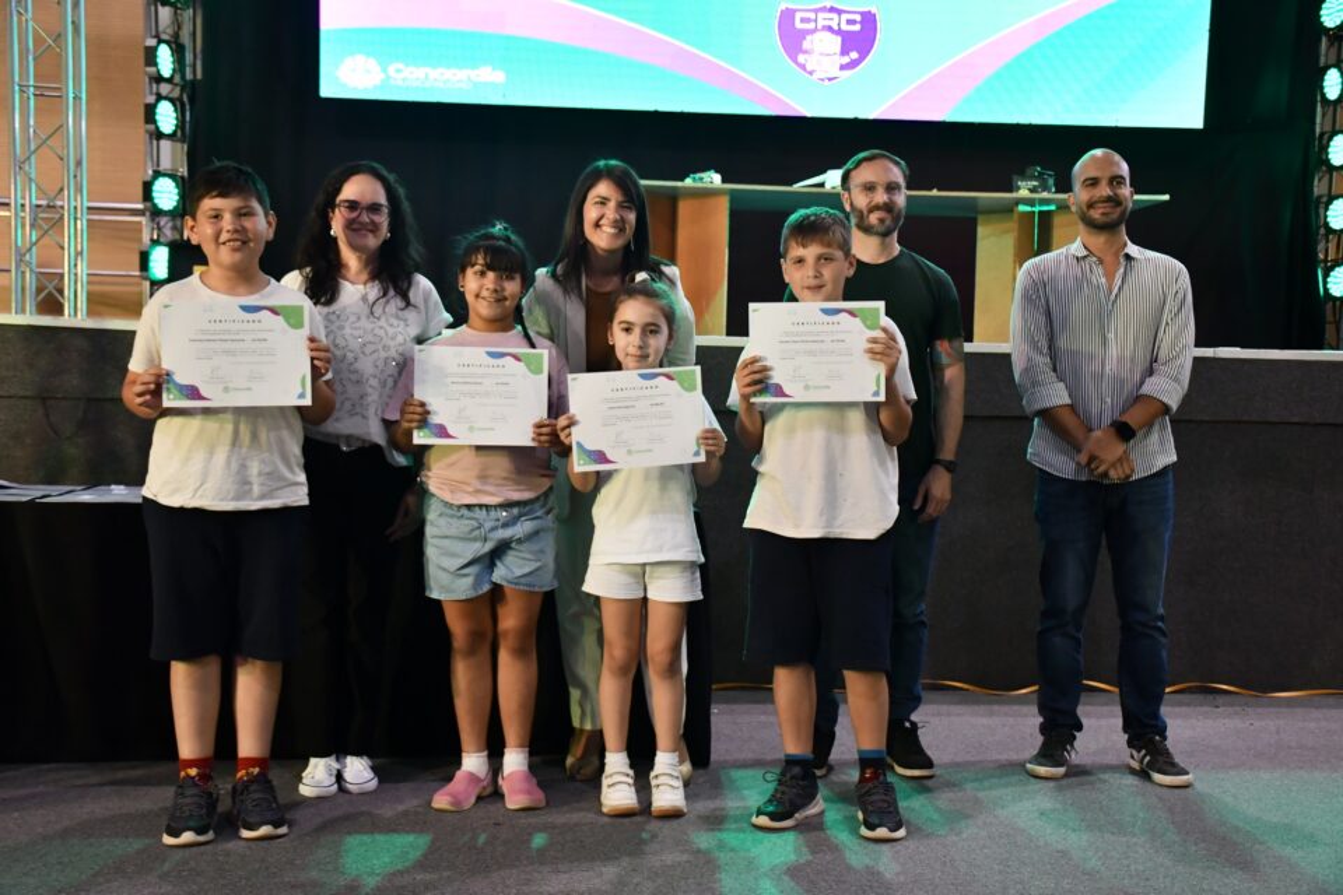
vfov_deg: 29.9
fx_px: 1679
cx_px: 672
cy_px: 448
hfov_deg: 43.6
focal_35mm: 45
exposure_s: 1/100
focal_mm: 30
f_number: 4
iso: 1250
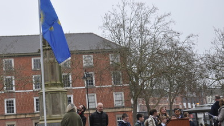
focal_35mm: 73
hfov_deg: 28.6
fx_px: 434
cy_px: 51
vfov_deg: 16.5
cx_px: 64
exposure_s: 1/160
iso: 200
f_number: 6.3
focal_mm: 32
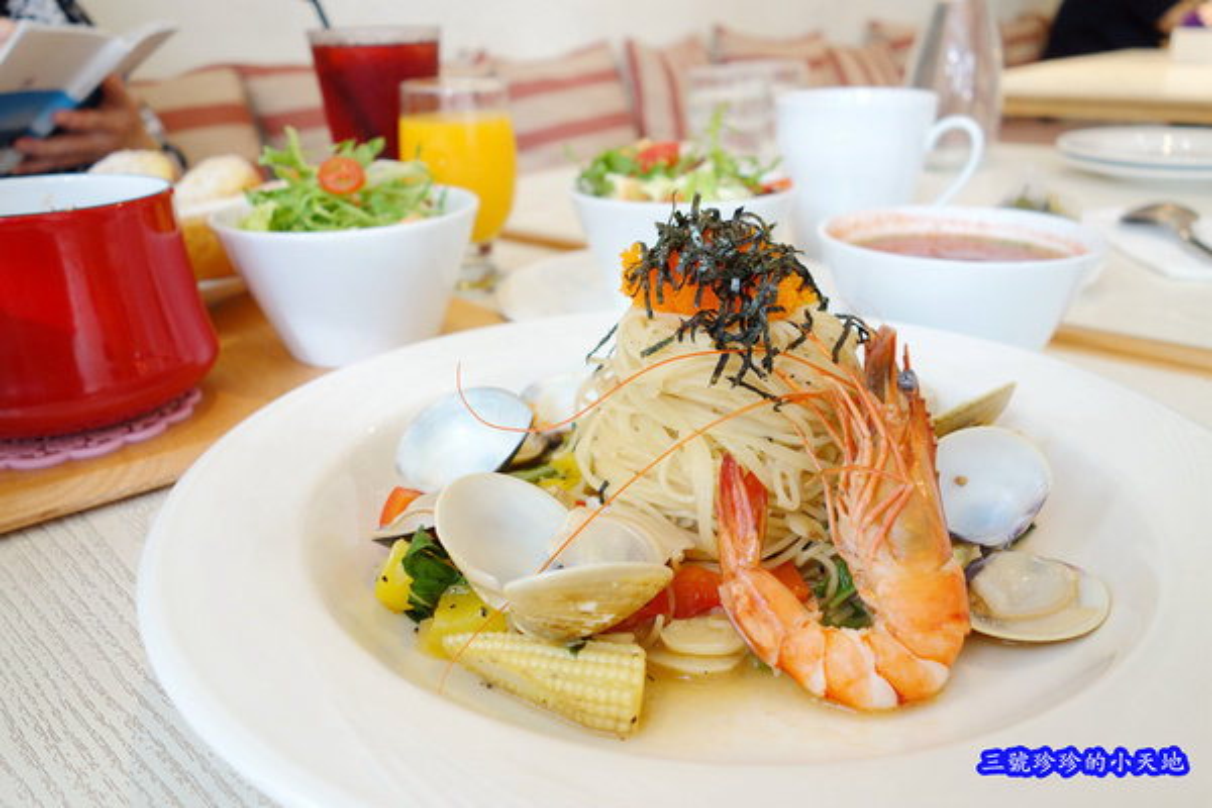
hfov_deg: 65.5
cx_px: 606
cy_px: 404
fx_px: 943
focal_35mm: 28
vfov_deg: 46.4
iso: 125
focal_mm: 10.4
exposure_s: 1/10
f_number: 3.2
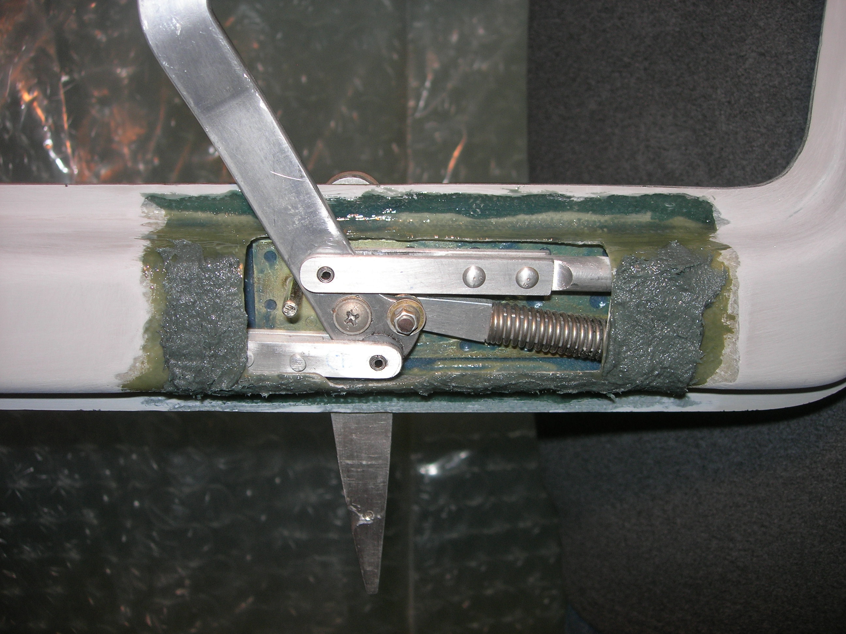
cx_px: 423
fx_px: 929
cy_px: 317
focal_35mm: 38
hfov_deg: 49.0
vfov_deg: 37.7
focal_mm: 7.8
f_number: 2.8
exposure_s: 1/60.1
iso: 64
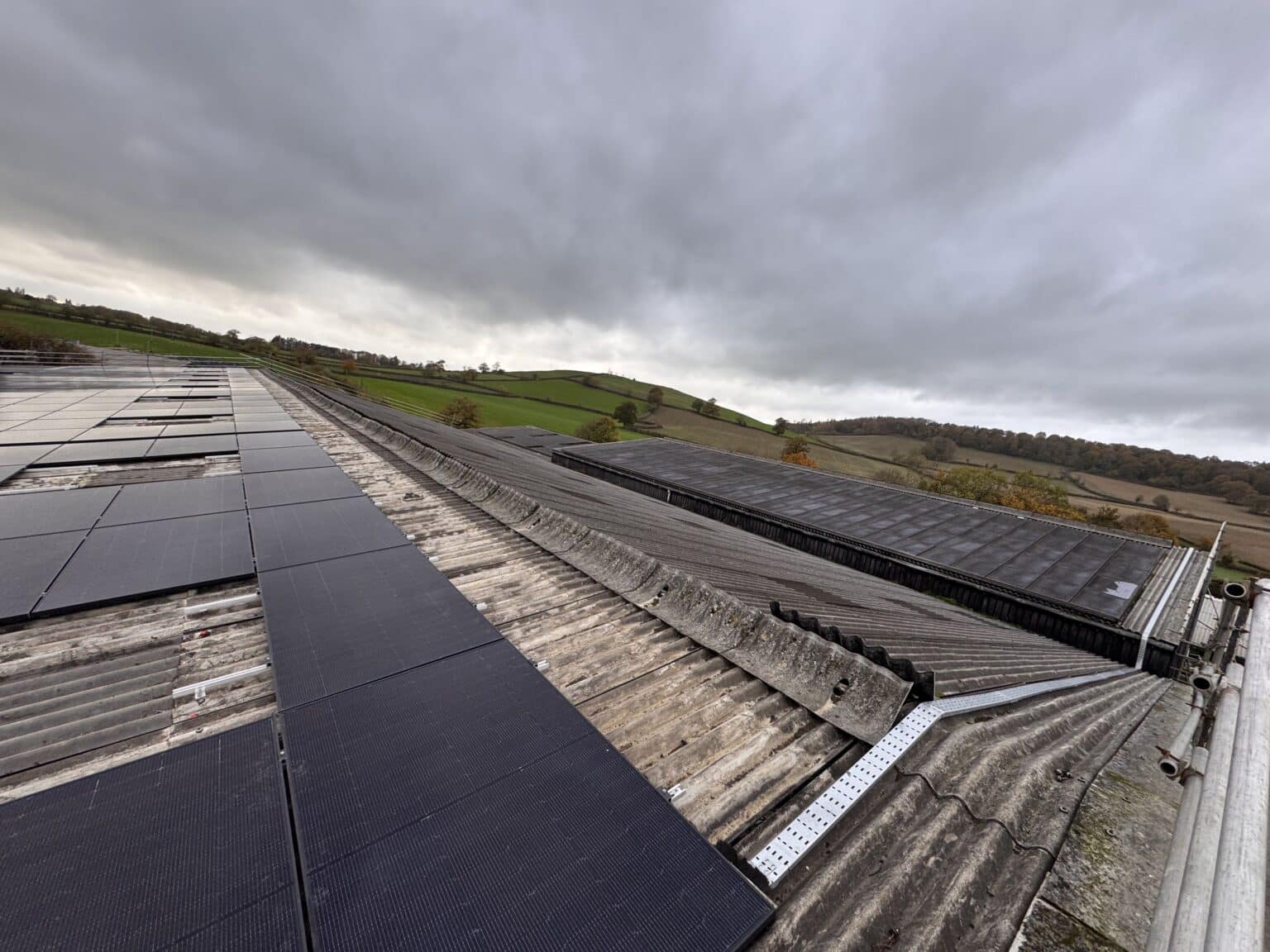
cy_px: 476
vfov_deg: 85.7
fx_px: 514
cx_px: 635
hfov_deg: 102.1
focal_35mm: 14
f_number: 2.2
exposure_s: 1/99
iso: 64
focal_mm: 2.22
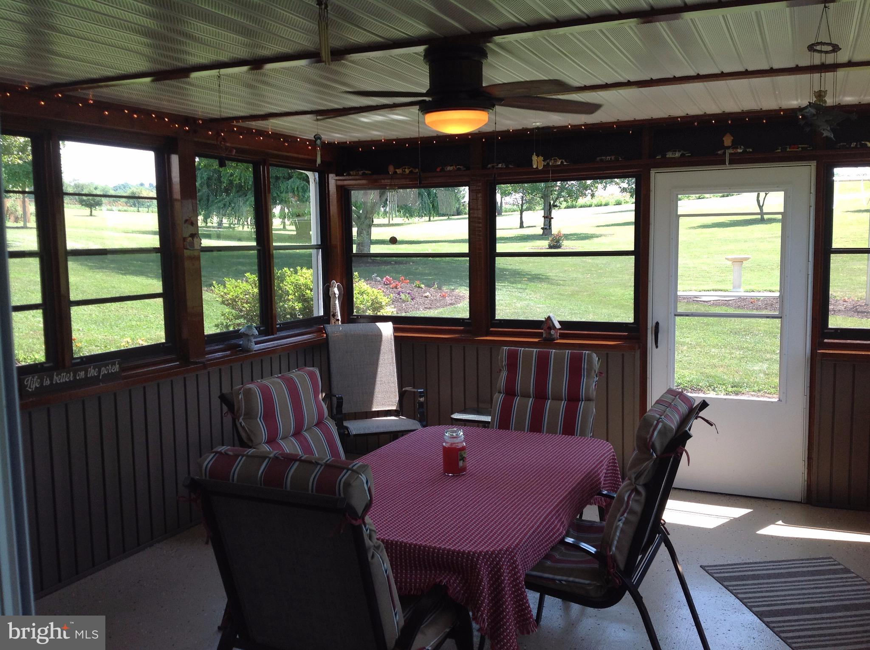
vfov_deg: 40.6
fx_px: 878
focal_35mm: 35
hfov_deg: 52.7
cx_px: 435
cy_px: 325
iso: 50
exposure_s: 1/196
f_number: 2.4
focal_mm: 4.28
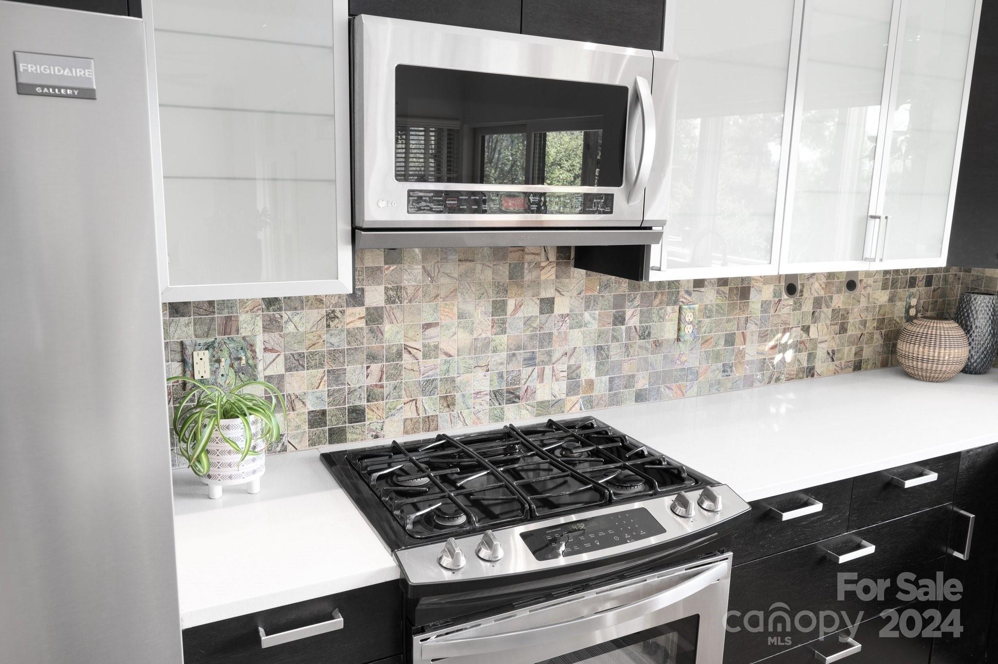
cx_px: 499
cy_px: 332
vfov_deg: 53.1
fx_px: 665
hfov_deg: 73.8
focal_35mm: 24
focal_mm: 24
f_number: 8
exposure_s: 1/60
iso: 400
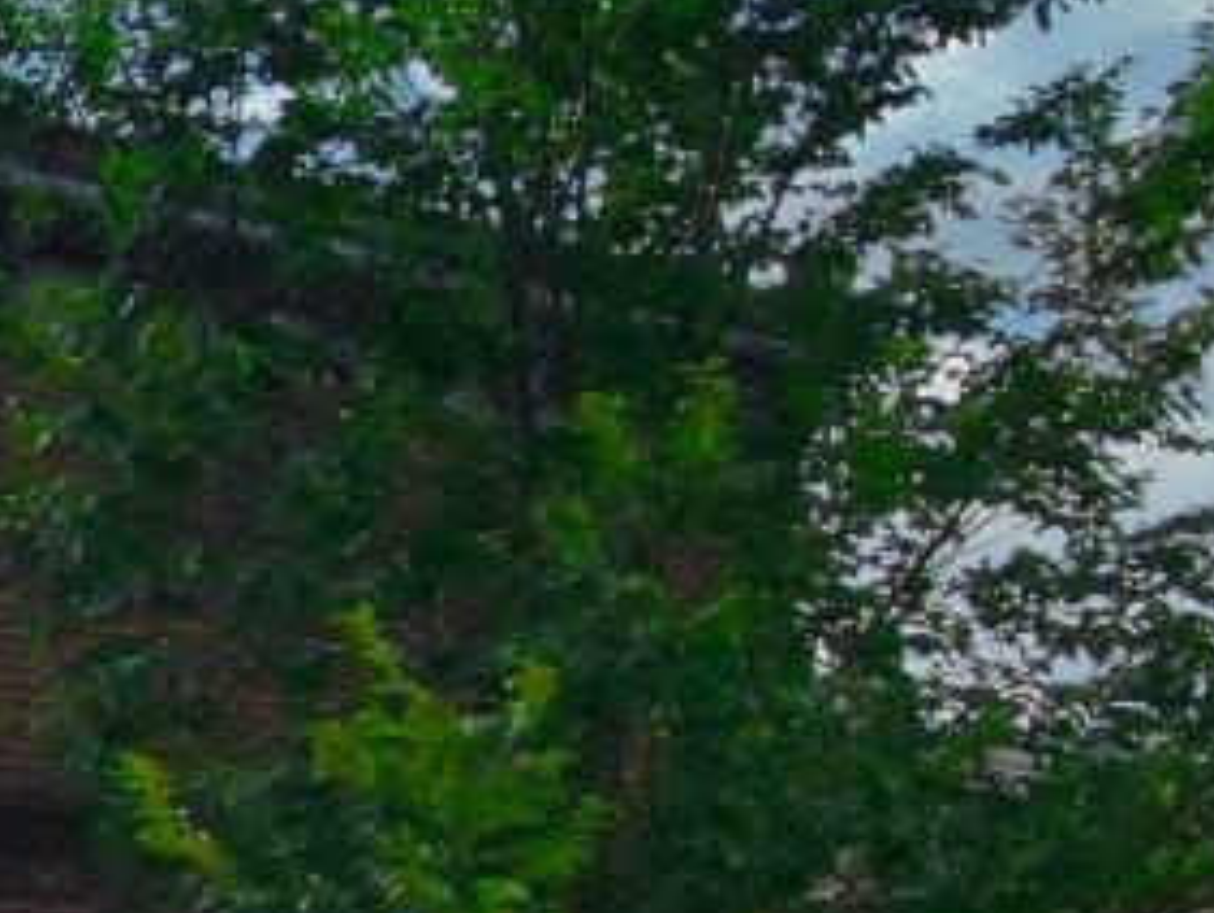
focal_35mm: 136
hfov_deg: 11.8
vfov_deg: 10.3
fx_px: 4774
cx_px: -1692
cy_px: 1598
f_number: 2.8
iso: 100
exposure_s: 1/320
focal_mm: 4.5
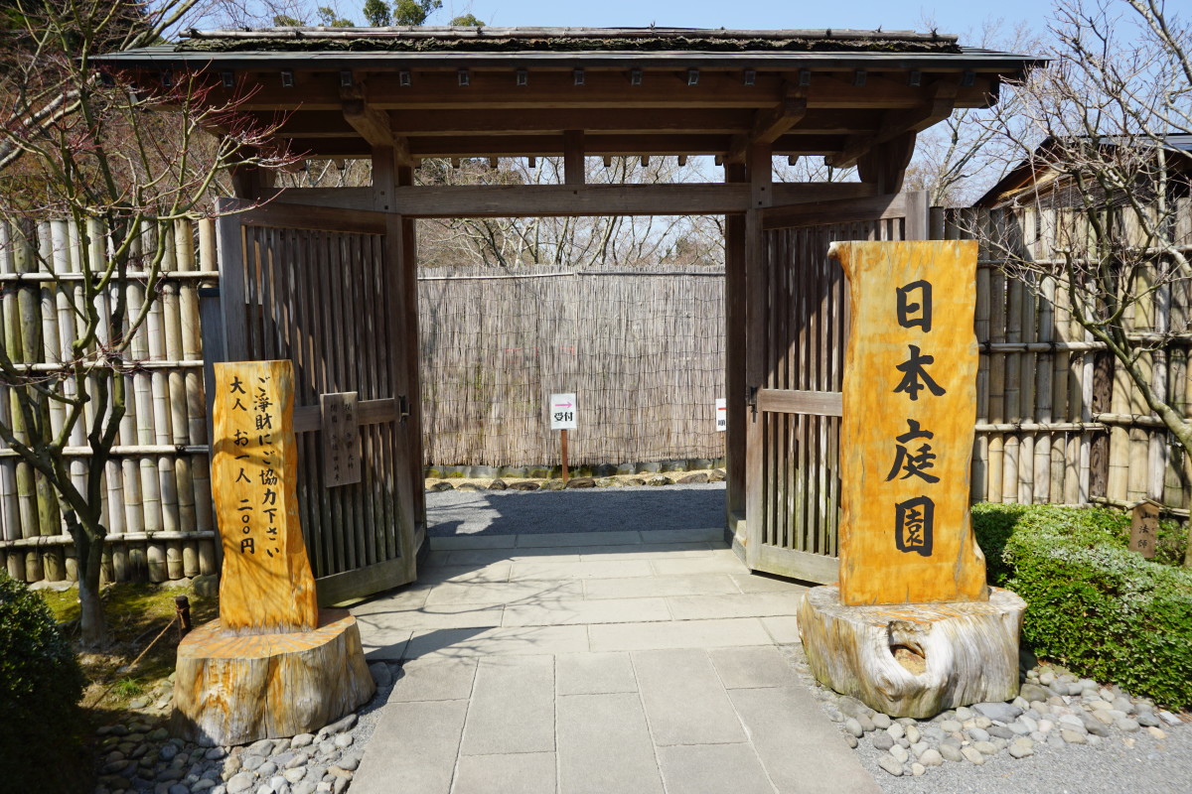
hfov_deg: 73.7
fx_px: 795
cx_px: 596
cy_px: 397
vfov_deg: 53.1
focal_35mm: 24
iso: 100
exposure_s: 1/100
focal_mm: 16
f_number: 10
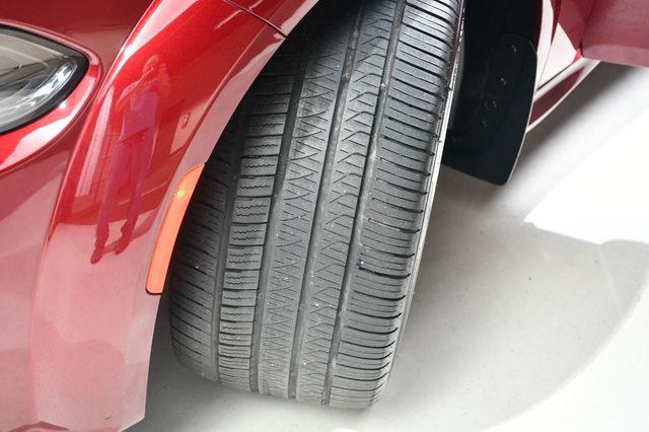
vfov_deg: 22.6
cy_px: 216
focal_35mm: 60
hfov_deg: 33.4
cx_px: 324
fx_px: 1081
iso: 100
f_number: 4.5
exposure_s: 1/160
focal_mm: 40
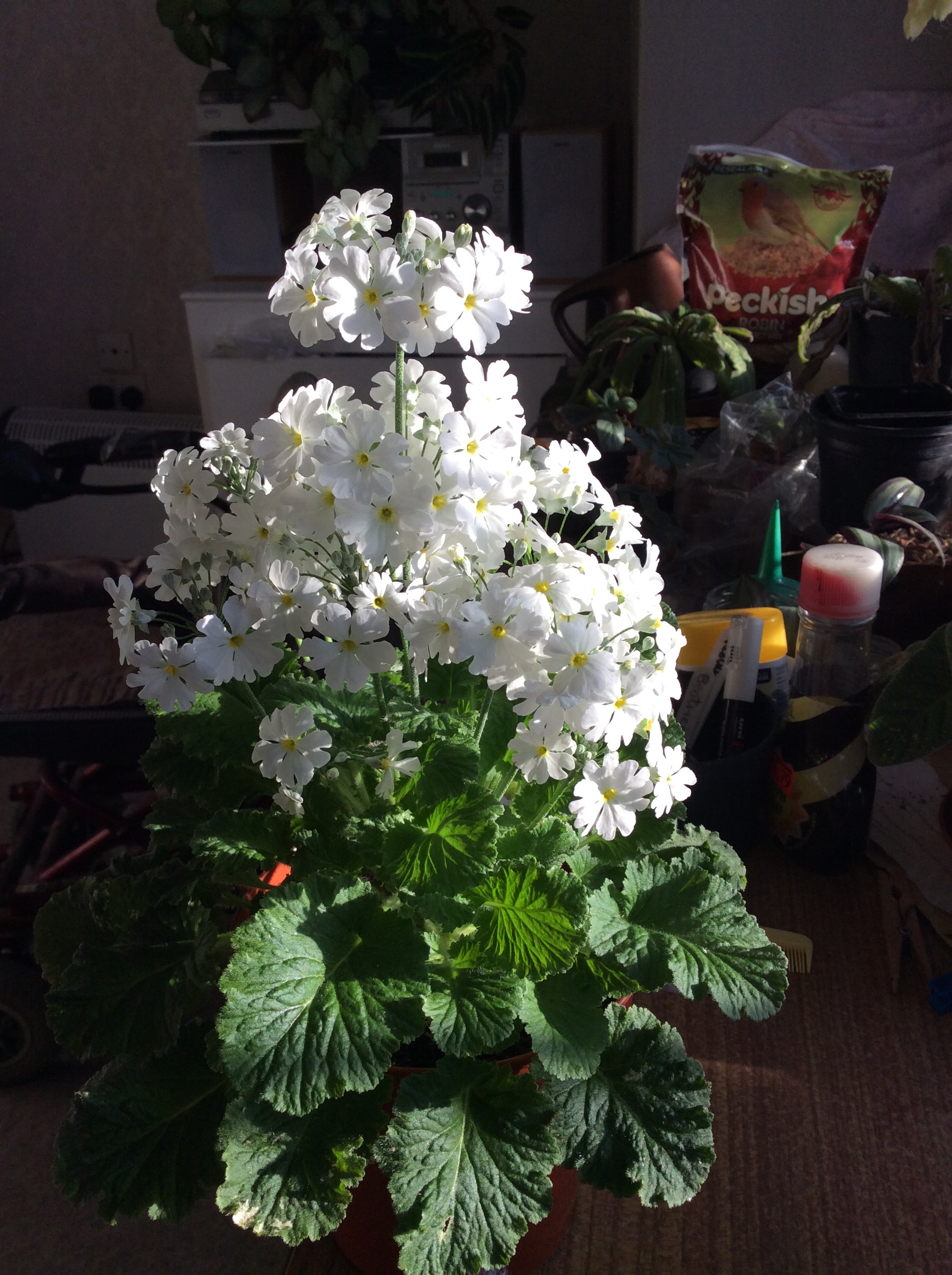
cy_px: 638
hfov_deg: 44.1
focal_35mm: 32
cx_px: 476
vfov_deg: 56.9
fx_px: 1177
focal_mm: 3.3
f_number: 2.4
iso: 32
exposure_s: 1/510
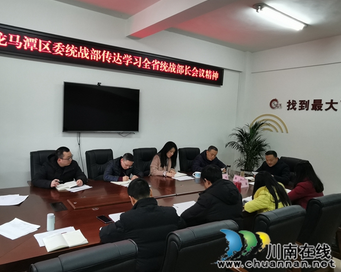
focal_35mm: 26
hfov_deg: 66.0
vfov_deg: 54.9
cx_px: 158
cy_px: 136
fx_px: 262
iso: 200
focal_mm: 2.26
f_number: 2.2
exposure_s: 1/33.3
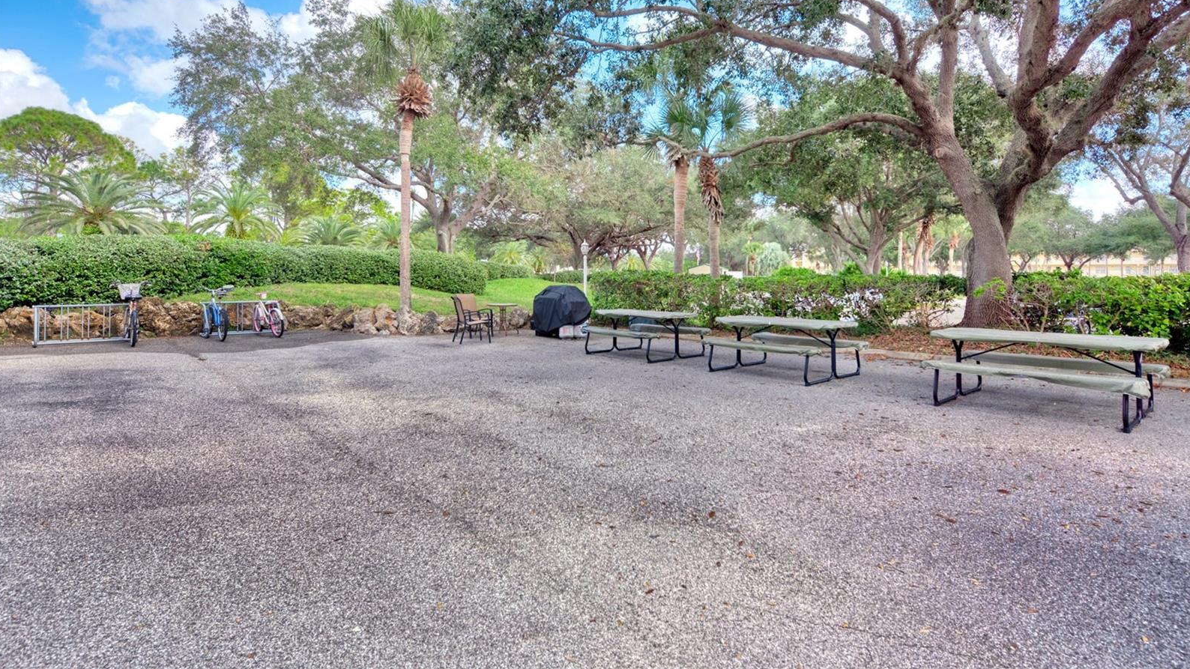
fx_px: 599
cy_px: 271
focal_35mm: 19
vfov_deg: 57.9
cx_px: 596
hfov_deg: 89.6
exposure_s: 1/200
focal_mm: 18
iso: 400
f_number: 7.1
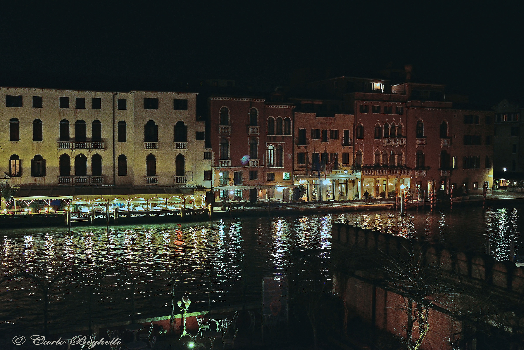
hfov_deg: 53.1
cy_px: 175
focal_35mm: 36
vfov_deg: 36.9
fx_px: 524
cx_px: 262
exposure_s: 1/10
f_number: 5.6
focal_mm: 36
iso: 1000
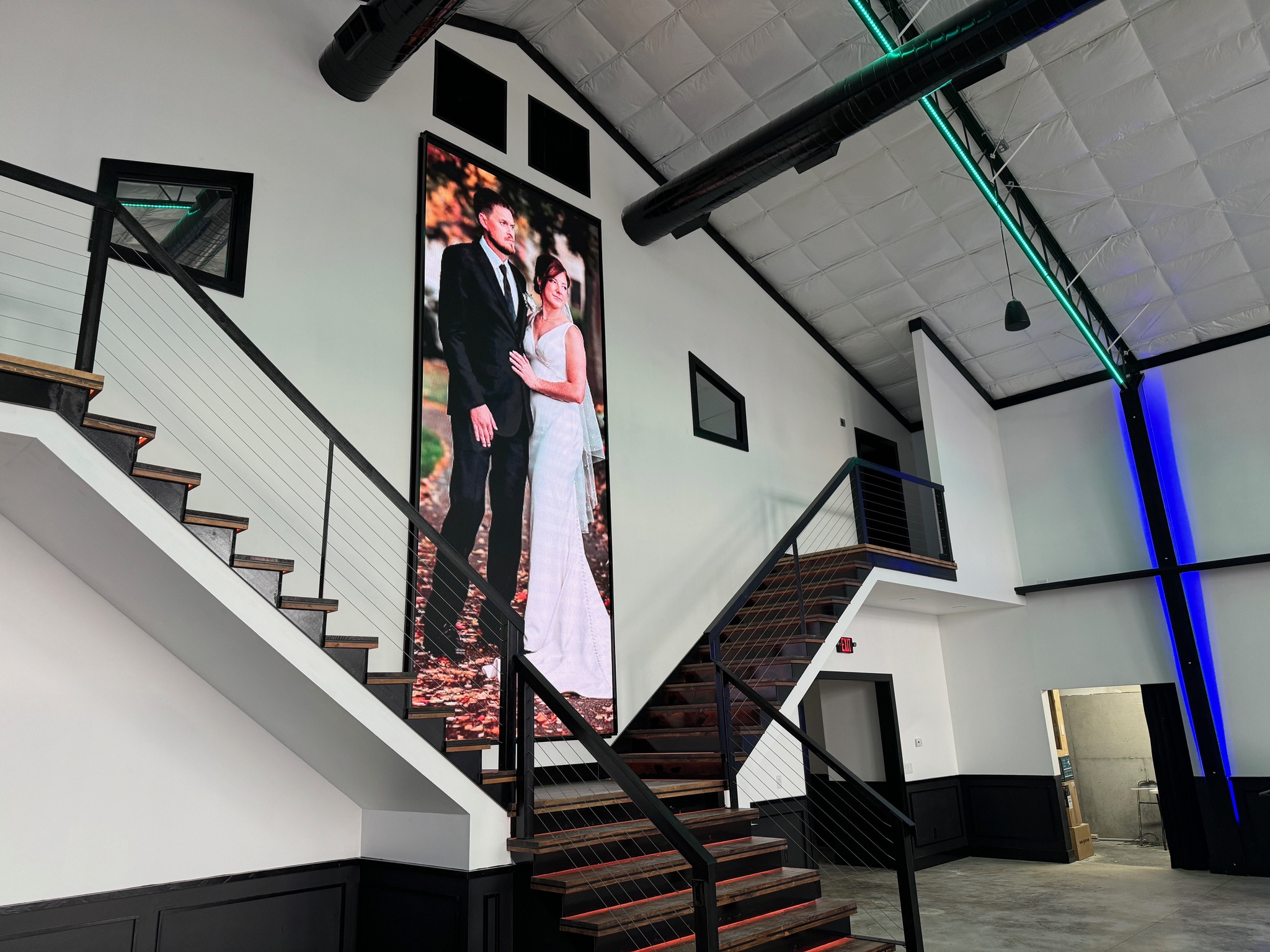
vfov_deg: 56.8
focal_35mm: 24
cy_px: 476
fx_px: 881
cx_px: 635
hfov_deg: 71.6
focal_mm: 6.86
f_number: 1.78
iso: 160
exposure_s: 1/100
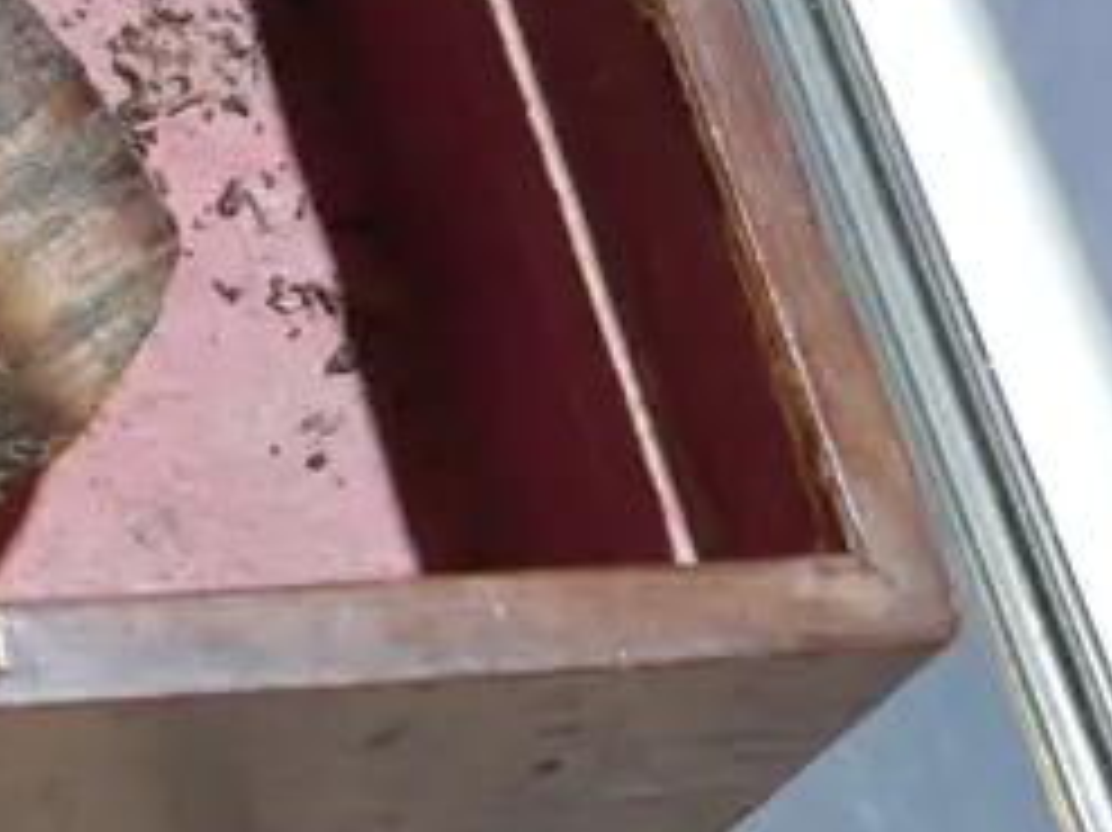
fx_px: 4527
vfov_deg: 10.2
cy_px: -420
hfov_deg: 13.2
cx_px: -599
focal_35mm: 141
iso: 500
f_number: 4
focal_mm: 17
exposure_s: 1/60
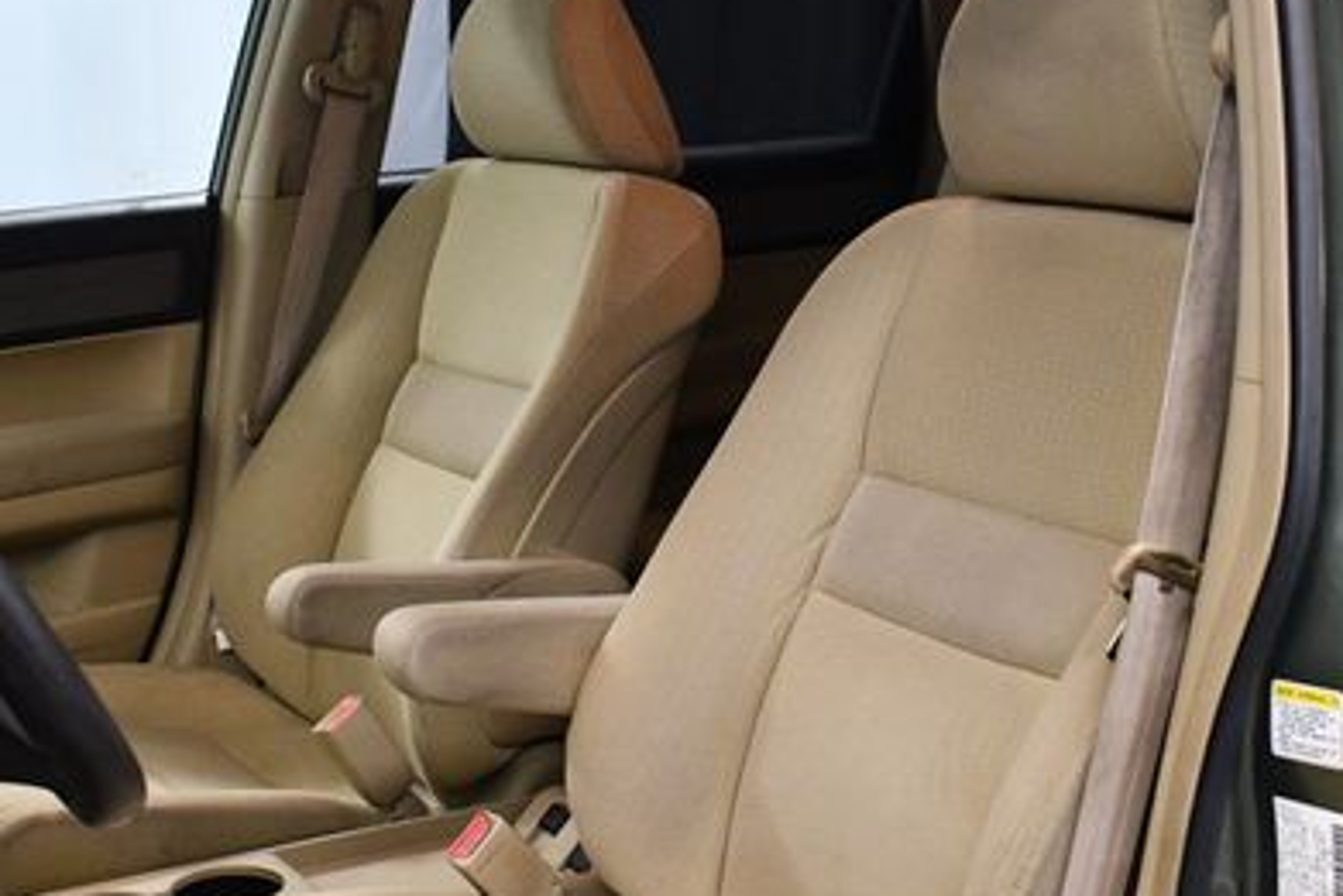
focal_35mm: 59
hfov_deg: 33.9
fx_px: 2202
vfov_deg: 22.9
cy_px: 573
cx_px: 659
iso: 2000
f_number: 3.5
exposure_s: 1/125
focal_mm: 18
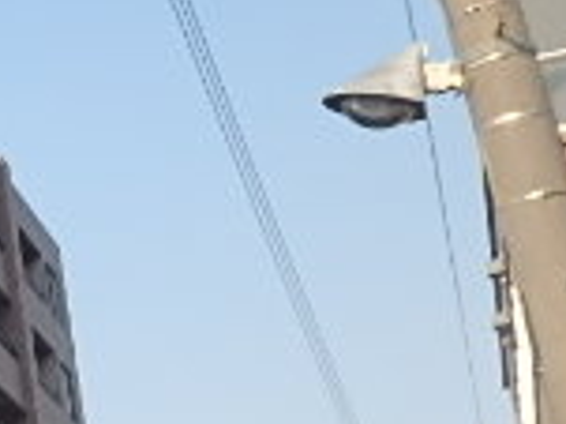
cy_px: 323
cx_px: -615
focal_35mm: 102
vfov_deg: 14.4
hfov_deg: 15.1
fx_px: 1666
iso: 125
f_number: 3.9
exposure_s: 1/500
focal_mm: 4.2
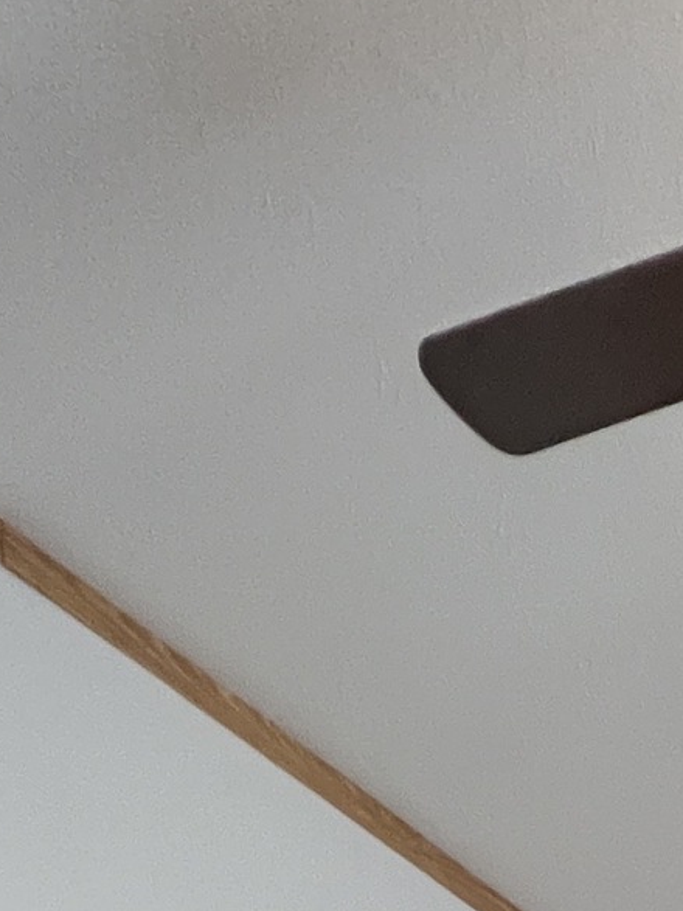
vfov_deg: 20.6
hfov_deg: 24.4
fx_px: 1342
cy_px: 1743
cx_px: 920
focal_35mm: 51
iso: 400
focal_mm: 1.57
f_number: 1.8
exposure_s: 1/60
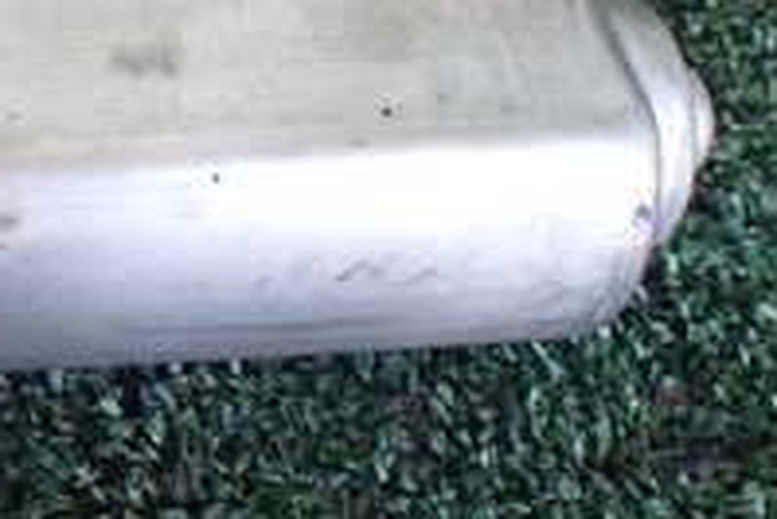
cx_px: -328
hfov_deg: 19.4
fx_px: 2030
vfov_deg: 14.2
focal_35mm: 94
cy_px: -59
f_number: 2.3
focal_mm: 5.4
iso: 500
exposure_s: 1/125
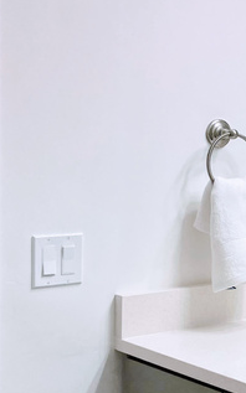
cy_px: 192
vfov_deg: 23.3
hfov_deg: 13.7
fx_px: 955
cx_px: 376
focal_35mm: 89
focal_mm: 4.2
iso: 40
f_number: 1.6
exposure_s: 1/120
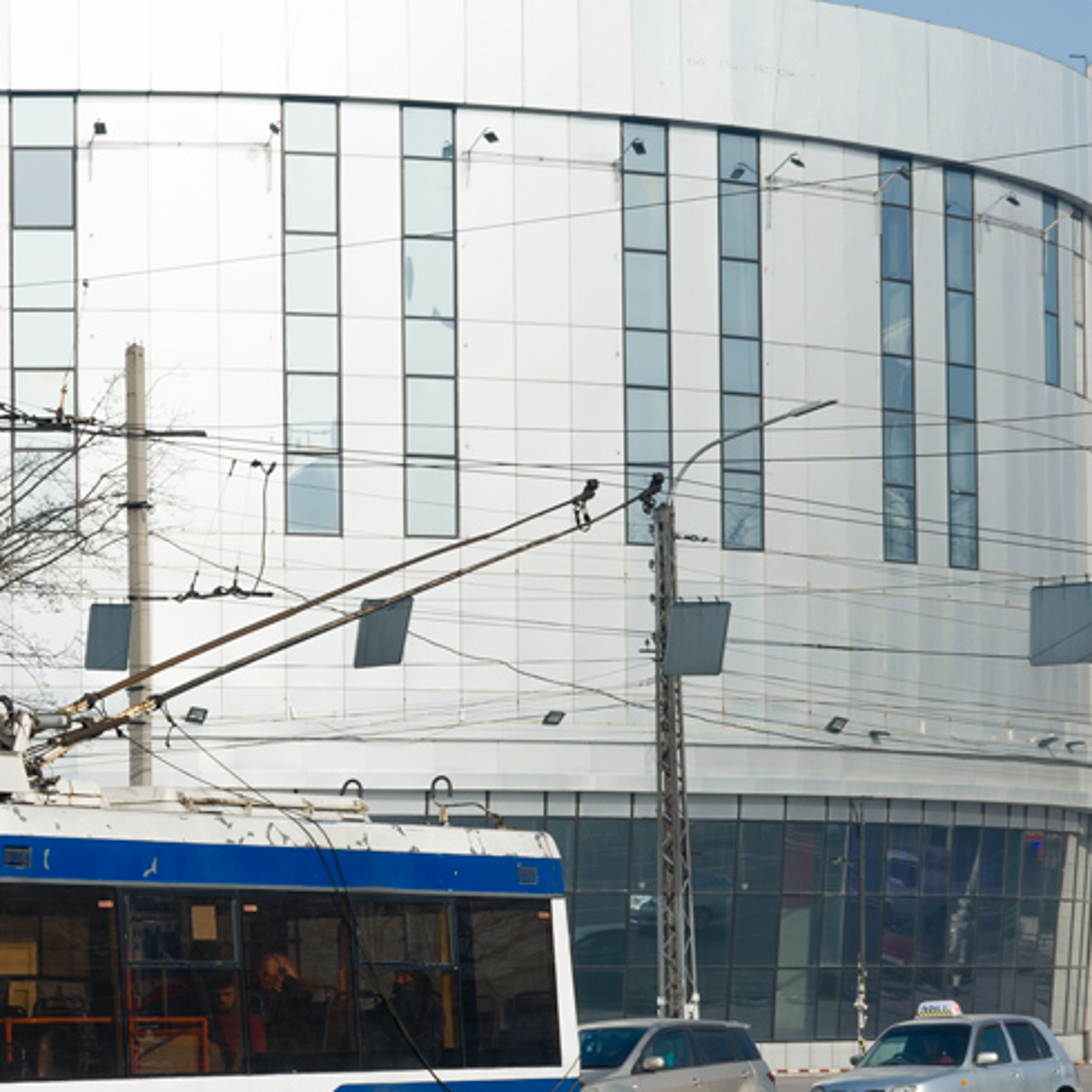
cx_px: -198
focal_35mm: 125
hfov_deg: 13.6
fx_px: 4461
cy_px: 680
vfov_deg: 13.9
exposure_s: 1/400
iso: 100
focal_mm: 40
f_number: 6.3
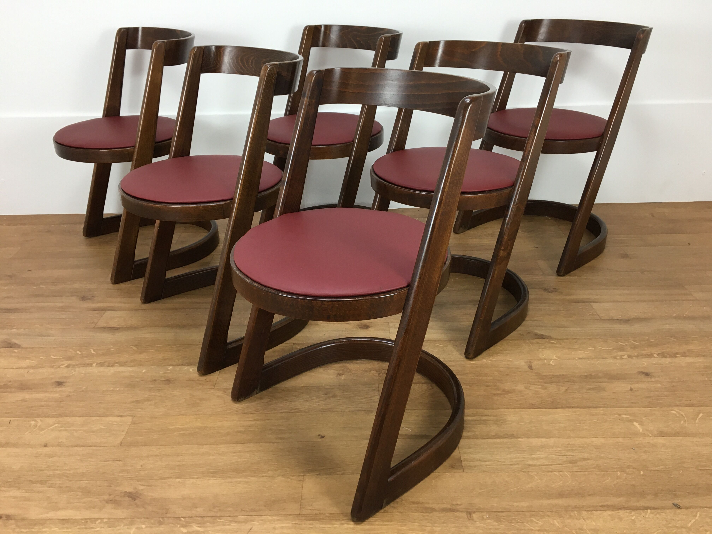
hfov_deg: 61.7
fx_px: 596
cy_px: 267
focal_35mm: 29
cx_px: 356
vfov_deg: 48.2
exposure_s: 1/33
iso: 80
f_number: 2.2
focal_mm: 4.15
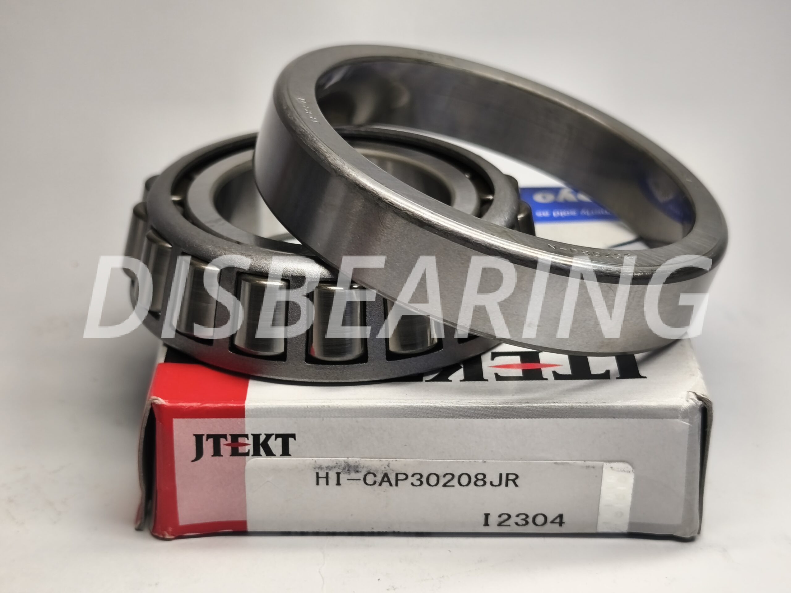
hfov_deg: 29.0
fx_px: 1531
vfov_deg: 21.9
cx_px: 396
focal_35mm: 67
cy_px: 296
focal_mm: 6.18
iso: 125
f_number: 1.65
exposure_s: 1/100
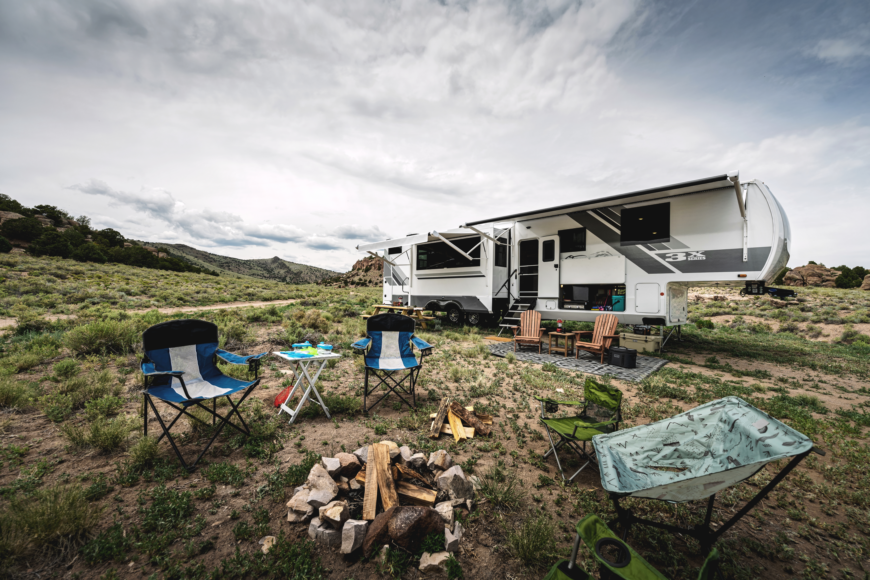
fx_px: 338
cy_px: 290
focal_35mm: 14
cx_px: 435
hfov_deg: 104.3
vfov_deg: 81.2
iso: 31
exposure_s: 1/500
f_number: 5.6
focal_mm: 14
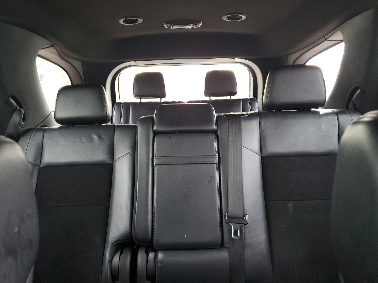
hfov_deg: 67.3
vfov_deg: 53.1
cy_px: 142
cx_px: 189
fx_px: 284
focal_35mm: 26
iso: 123
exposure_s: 1/60.2
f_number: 1.5
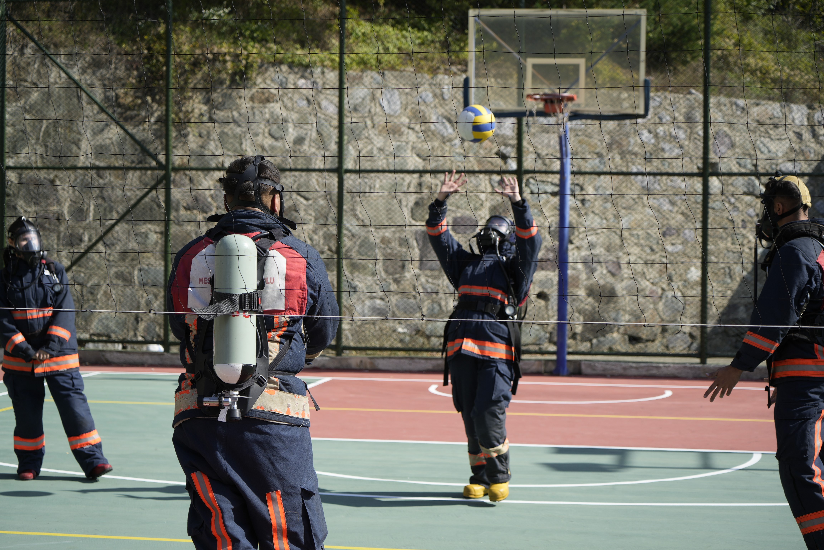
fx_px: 1488
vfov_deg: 20.9
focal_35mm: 65
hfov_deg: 31.0
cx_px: 412
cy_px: 275
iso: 100
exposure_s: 1/750
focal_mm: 65
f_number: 4.5
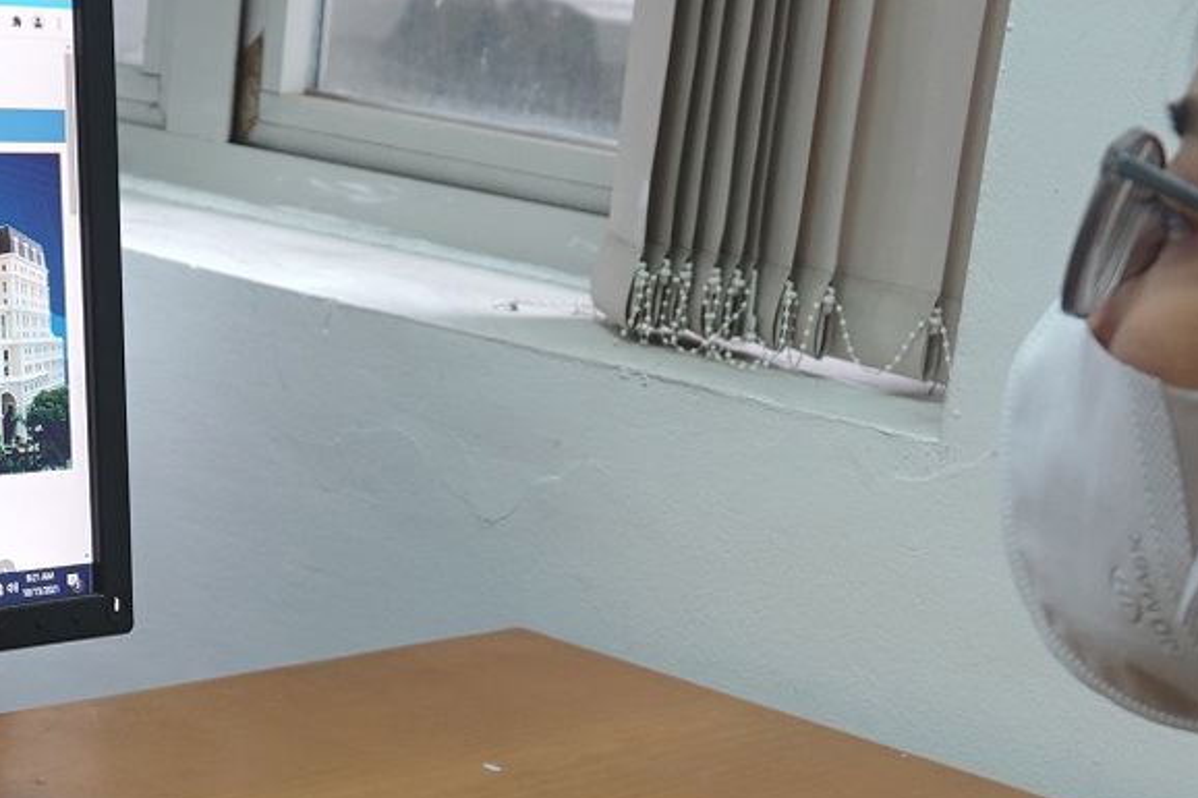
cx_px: 390
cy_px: 805
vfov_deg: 16.3
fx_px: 2728
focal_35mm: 82
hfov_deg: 24.6
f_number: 2.8
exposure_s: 1/40
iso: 250
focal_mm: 11.77
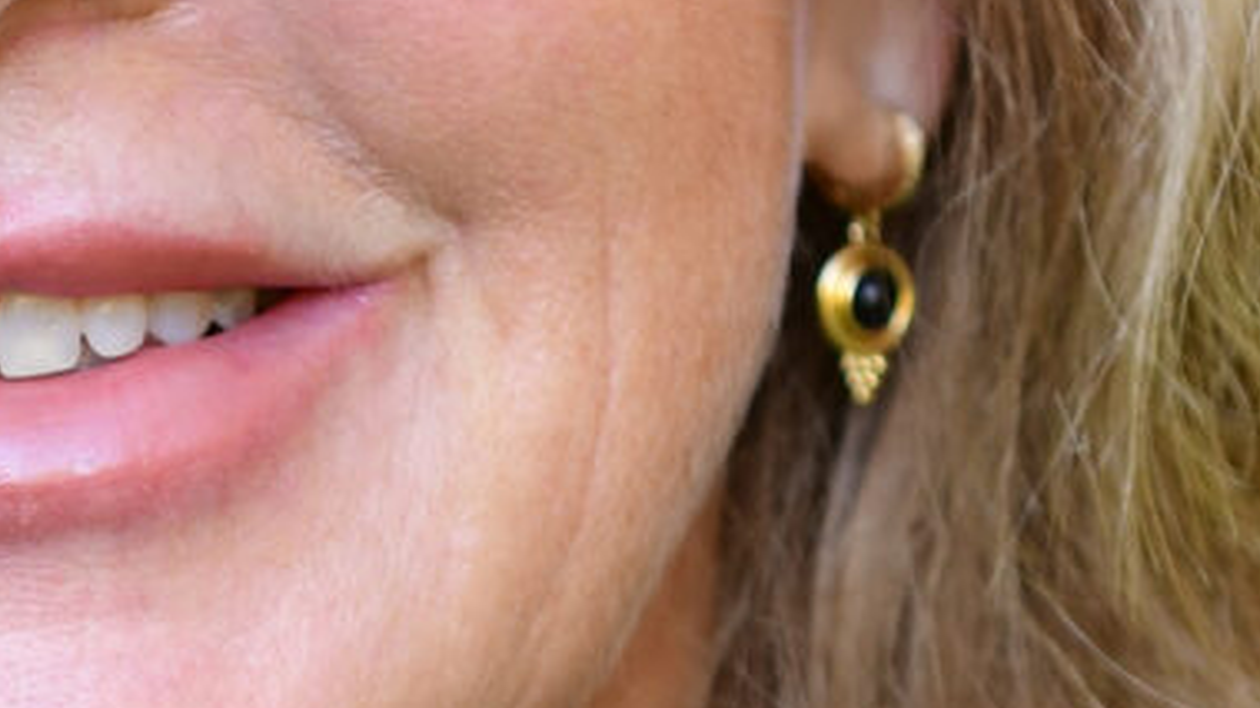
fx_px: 31867
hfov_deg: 2.3
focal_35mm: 954
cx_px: -25
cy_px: 1260
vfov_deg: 1.3
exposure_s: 1/125
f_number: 3.5
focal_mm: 135
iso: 400
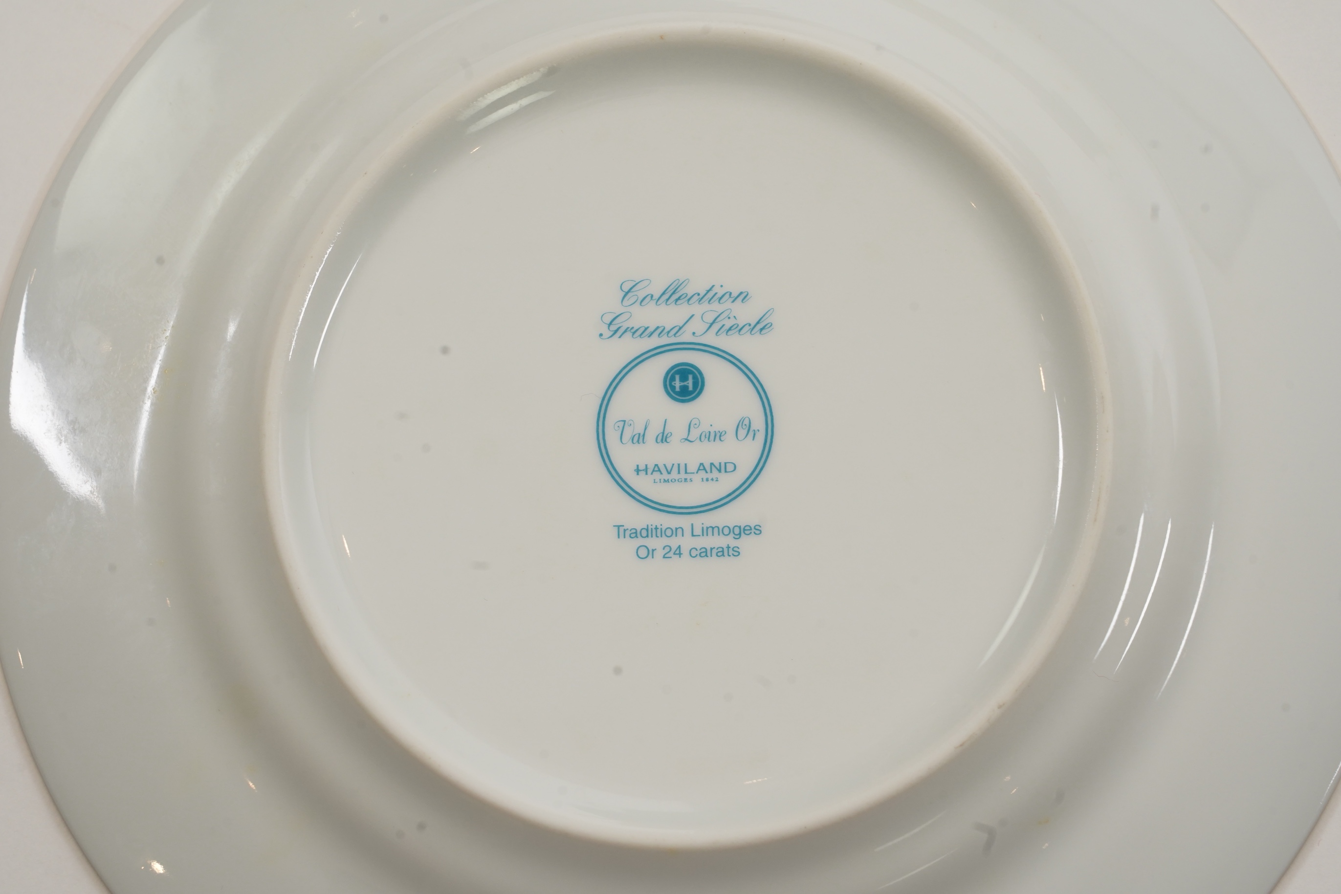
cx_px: 670
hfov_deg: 19.5
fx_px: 3911
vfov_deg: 13.0
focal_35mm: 105
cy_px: 447
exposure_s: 1/125
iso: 1250
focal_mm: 105
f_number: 13
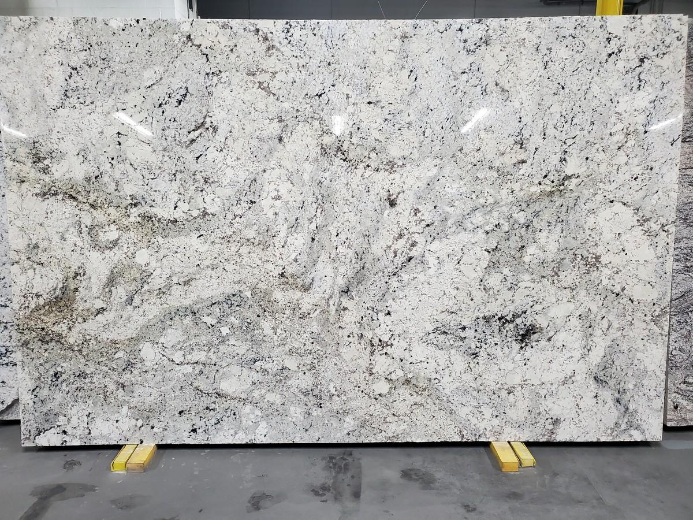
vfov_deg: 53.1
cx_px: 346
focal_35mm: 26
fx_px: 521
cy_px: 260
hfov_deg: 67.3
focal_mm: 4.3
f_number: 2.4
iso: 400
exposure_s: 1/40
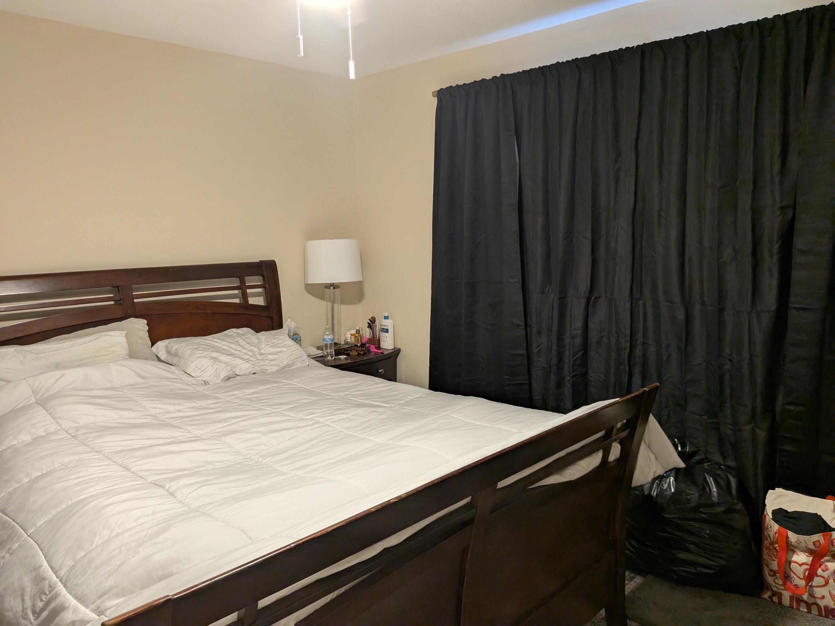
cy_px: 313
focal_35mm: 24
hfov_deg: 71.6
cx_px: 418
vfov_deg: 56.8
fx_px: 579
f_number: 1.7
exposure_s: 1/120
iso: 437
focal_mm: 4.53
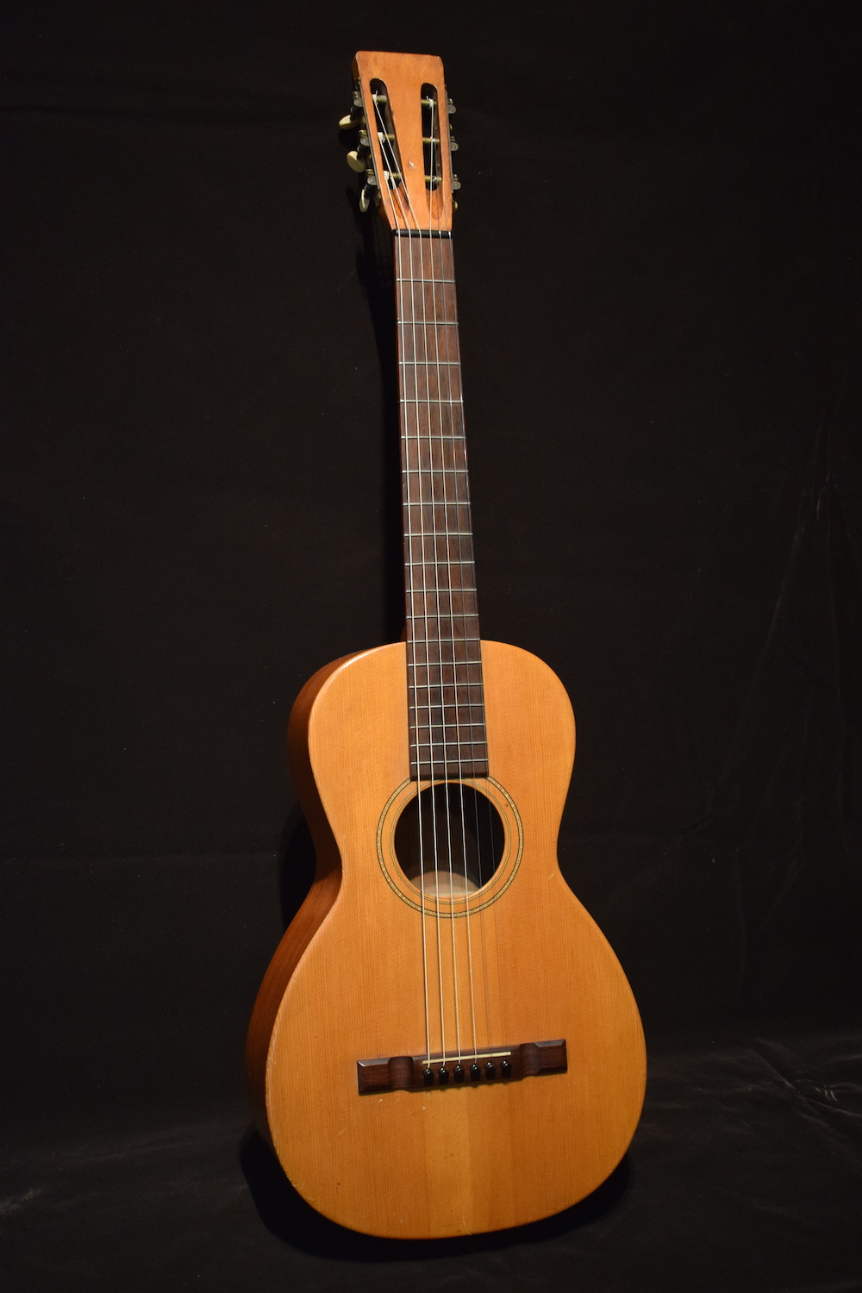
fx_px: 1616
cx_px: 431
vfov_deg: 43.6
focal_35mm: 45
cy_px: 646
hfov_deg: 29.9
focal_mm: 30
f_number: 4.2
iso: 2000
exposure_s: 1/30
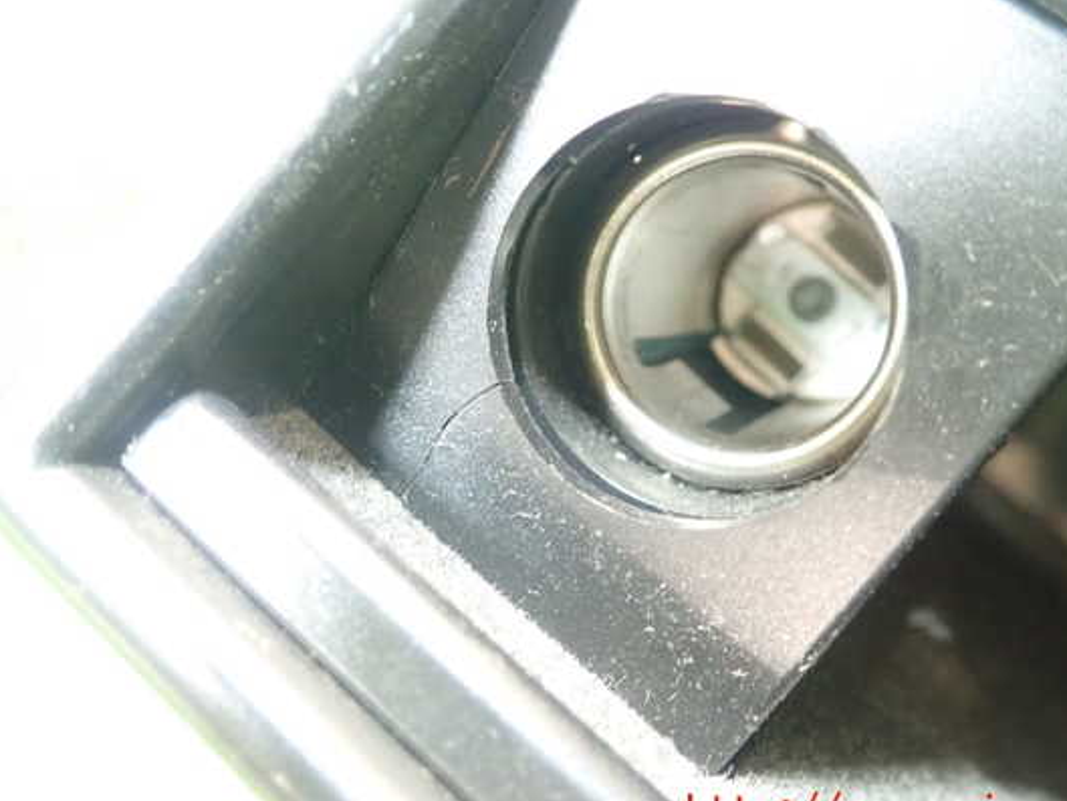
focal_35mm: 34
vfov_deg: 41.8
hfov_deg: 53.9
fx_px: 1048
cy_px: 385
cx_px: 537
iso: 1250
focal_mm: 5.5
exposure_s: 1/30
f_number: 2.3
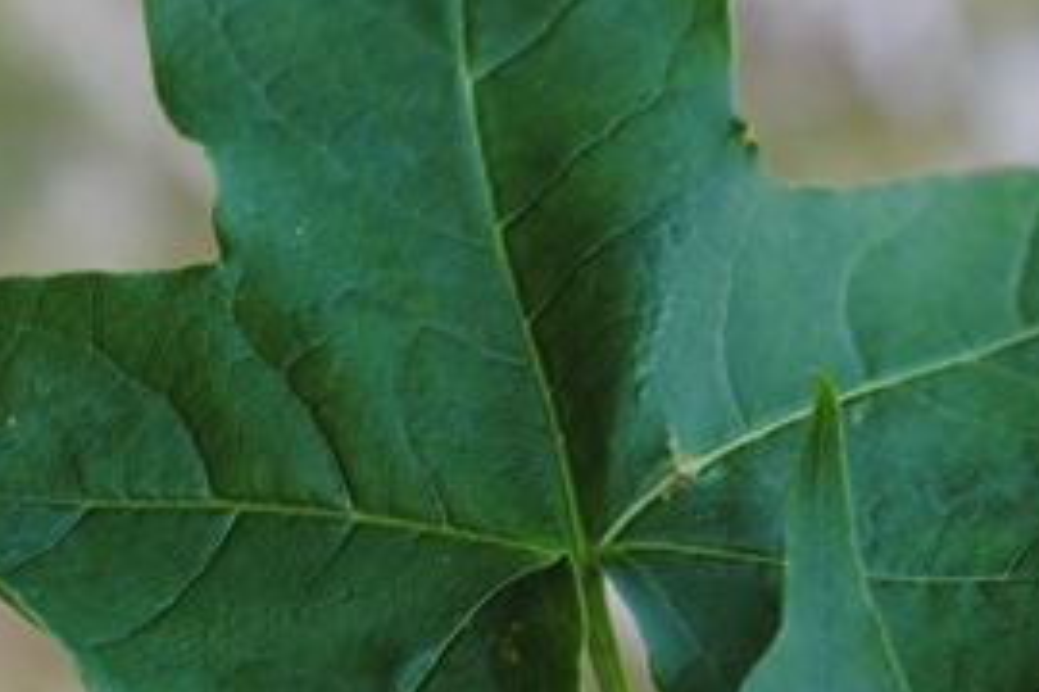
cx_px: 473
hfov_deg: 13.2
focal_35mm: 156
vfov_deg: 8.8
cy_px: 248
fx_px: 4502
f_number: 5
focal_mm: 40
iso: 200
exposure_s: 1/100
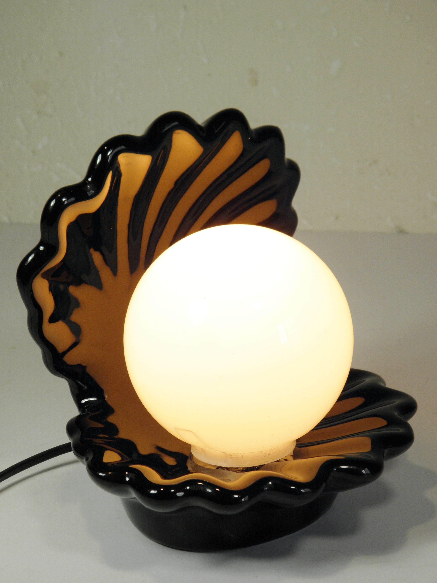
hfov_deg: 18.4
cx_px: 218
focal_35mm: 80
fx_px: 1347
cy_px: 292
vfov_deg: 24.4
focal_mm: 14.3
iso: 100
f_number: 4.4
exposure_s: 1/160
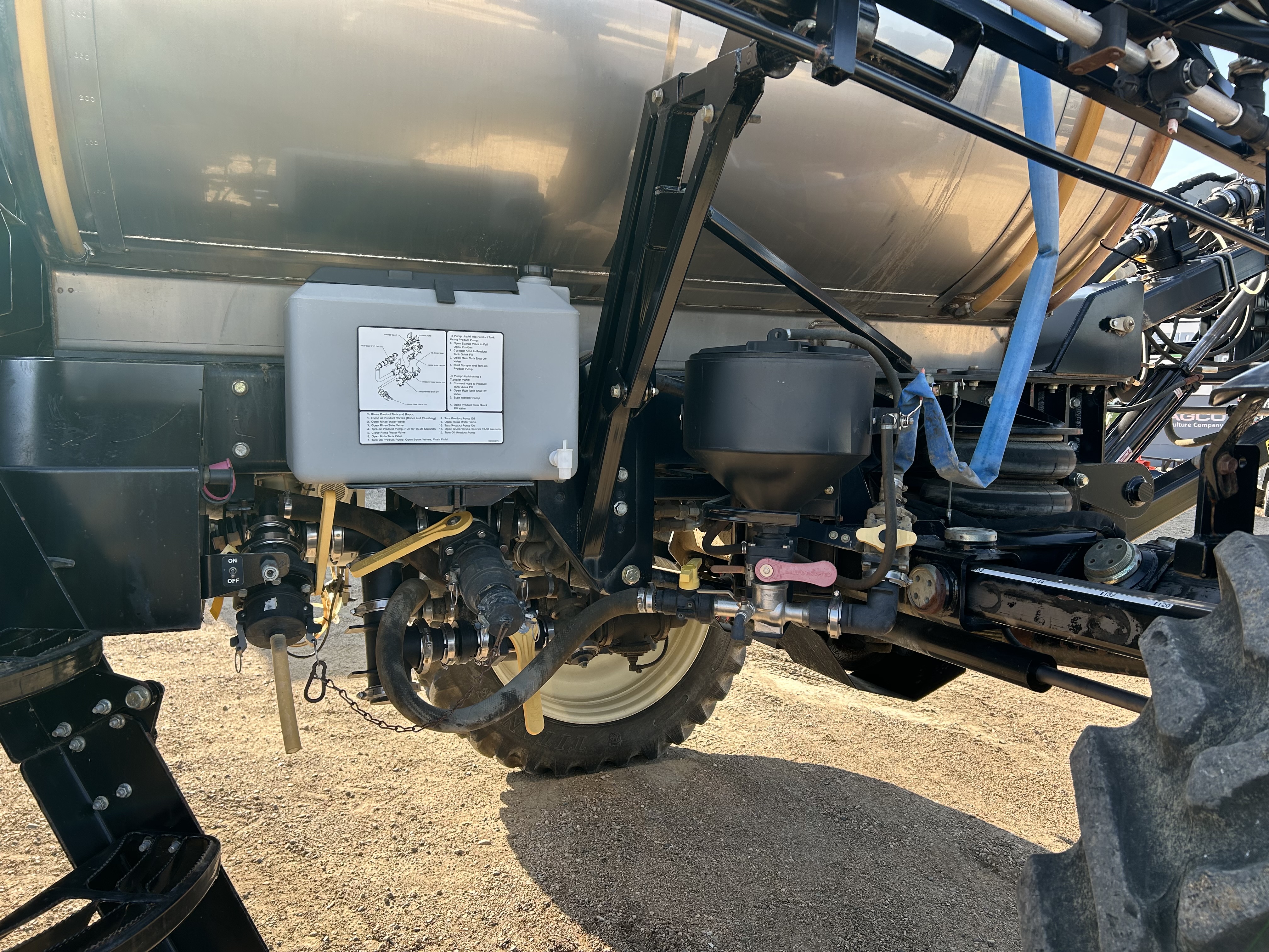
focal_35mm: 26
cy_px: 476
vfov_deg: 53.1
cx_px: 634
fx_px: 953
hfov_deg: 67.3
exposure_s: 1/513
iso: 50
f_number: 1.5
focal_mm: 5.7
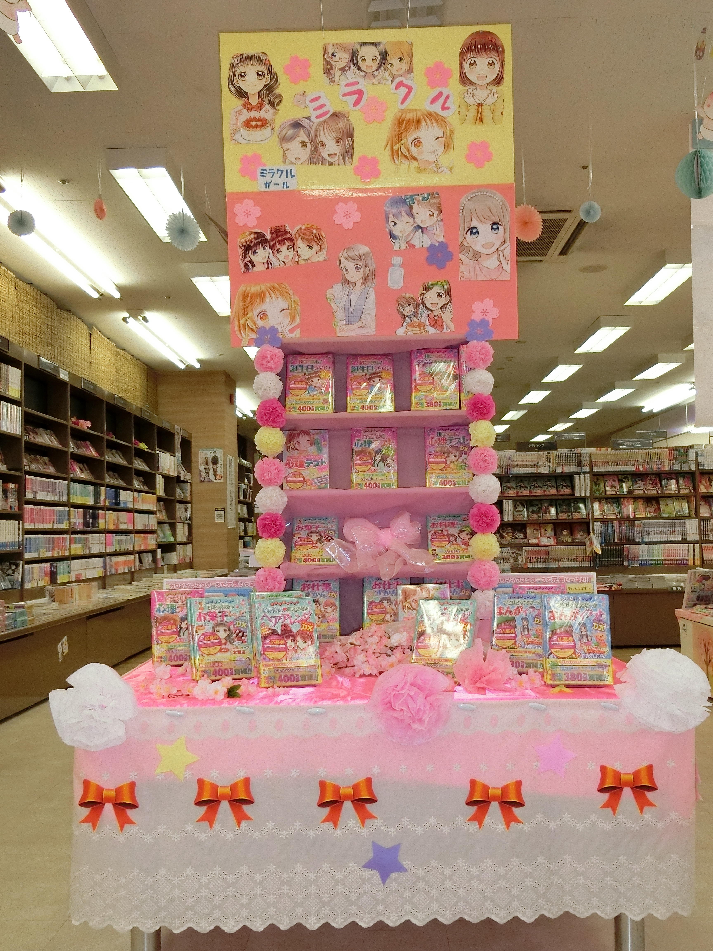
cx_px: 356
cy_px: 476
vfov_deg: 54.0
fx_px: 934
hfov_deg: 41.8
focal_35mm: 34
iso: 400
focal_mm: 6
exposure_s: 1/125
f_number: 3.9
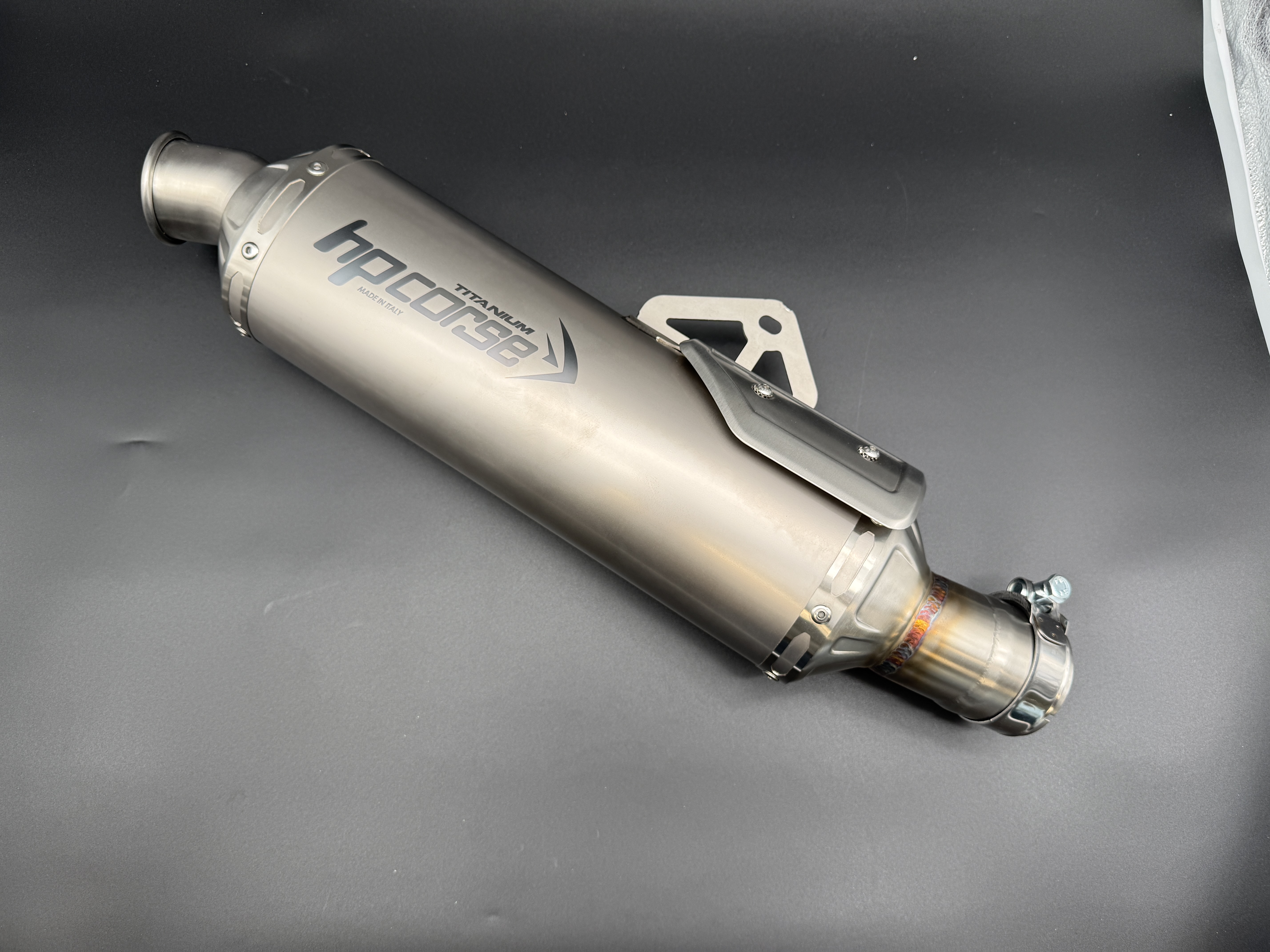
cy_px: 476
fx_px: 881
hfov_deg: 71.6
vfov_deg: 56.8
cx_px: 635
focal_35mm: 24
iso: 64
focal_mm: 6.76
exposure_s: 1/100
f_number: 1.78
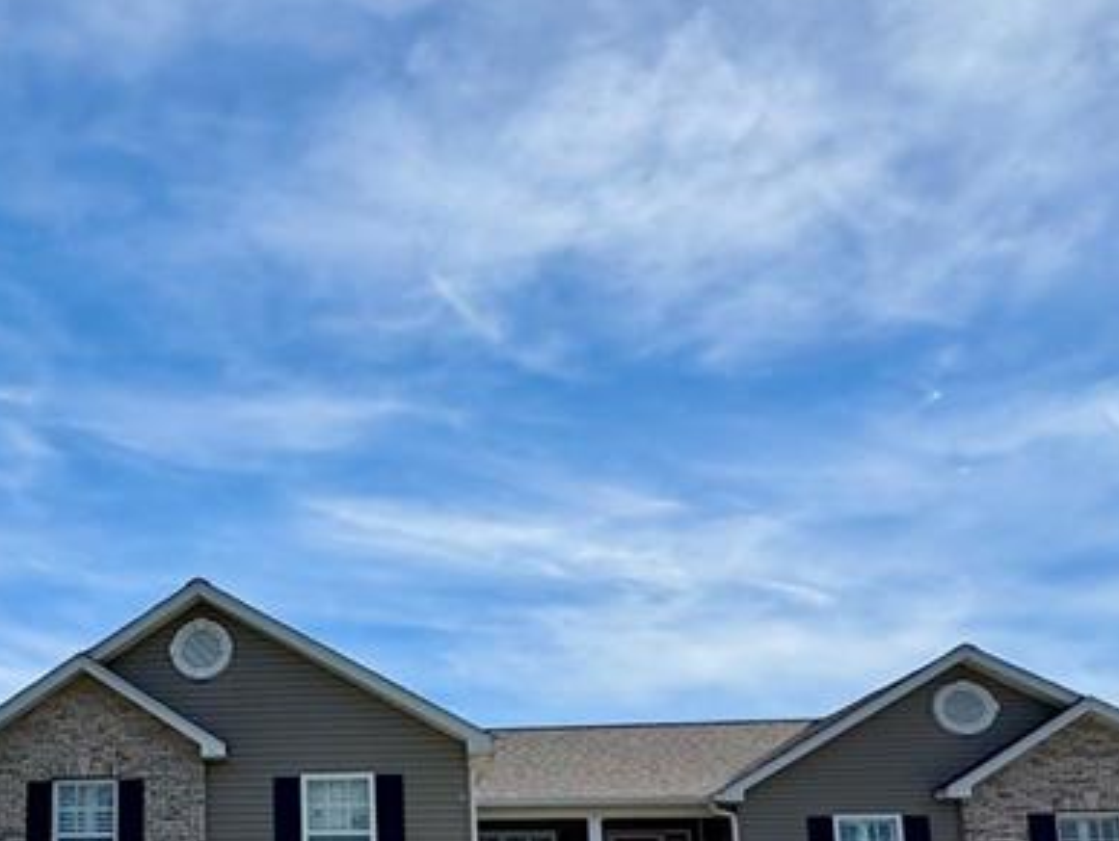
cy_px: 760
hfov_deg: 43.8
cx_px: 32
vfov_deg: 36.3
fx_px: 1197
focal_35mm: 37
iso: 50
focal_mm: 2.22
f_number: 2.2
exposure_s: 1/2674
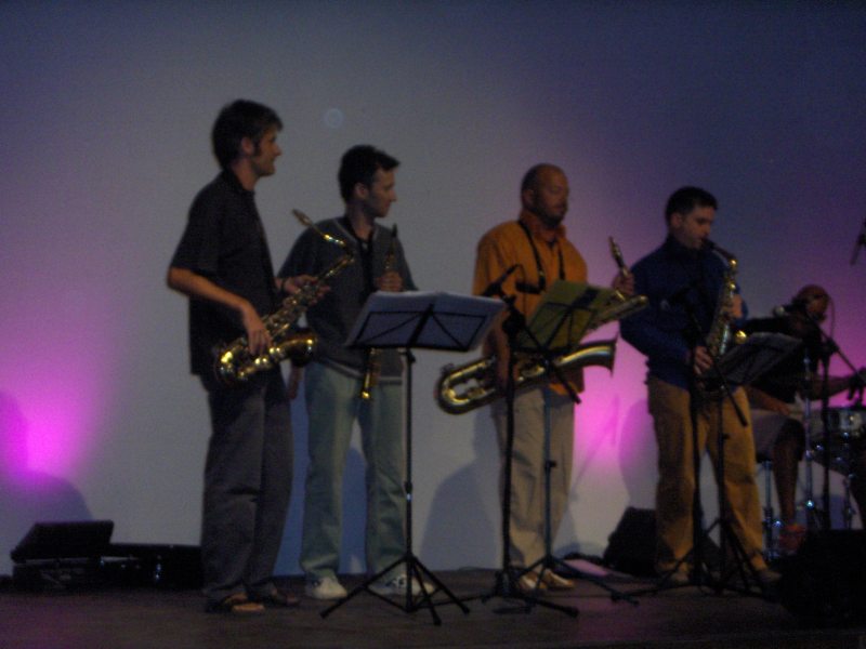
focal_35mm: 105
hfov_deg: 18.7
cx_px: 433
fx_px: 2627
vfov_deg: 14.1
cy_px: 324
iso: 200
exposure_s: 1/125
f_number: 4.8
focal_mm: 17.39
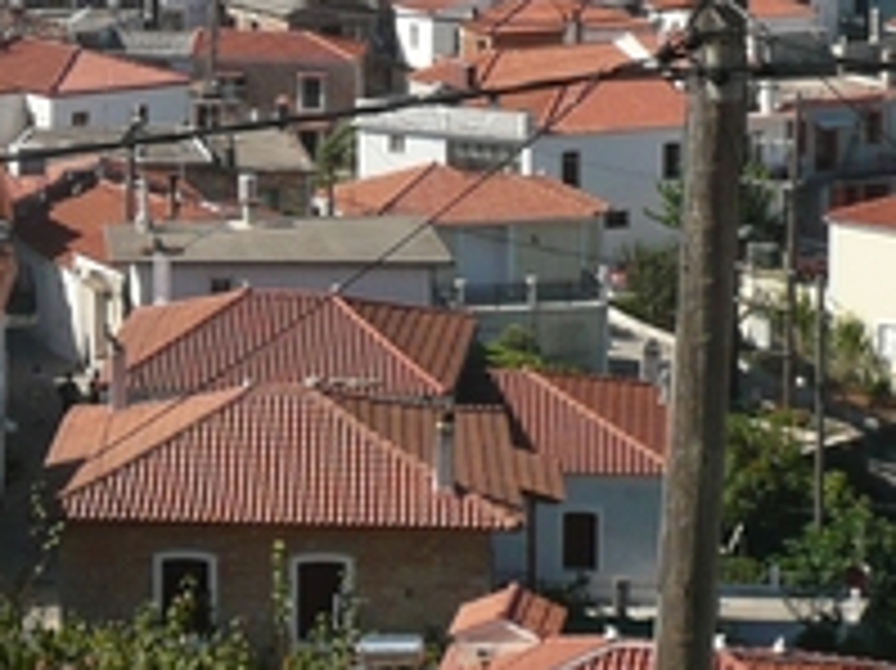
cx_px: -59
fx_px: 3596
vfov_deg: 10.5
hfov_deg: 13.9
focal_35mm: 139
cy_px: -112
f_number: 3.8
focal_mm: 6.2
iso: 100
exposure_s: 1/800
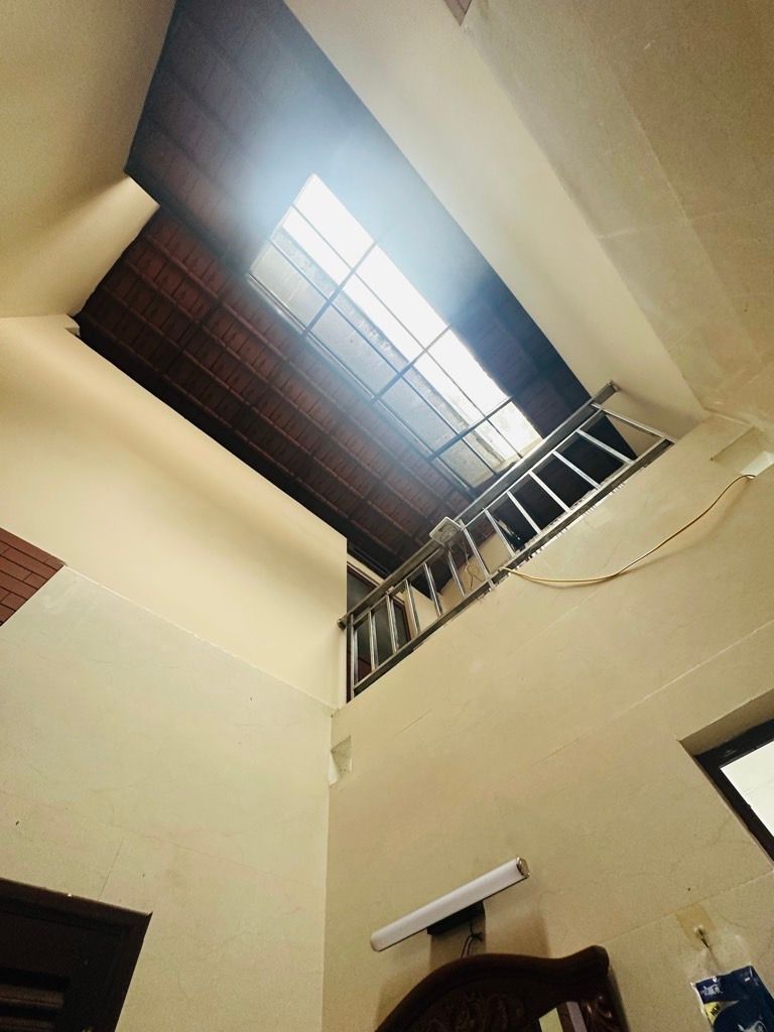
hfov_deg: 85.7
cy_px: 516
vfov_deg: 102.1
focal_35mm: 14
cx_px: 387
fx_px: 417
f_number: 2.2
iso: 250
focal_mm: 2.22
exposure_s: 1/100
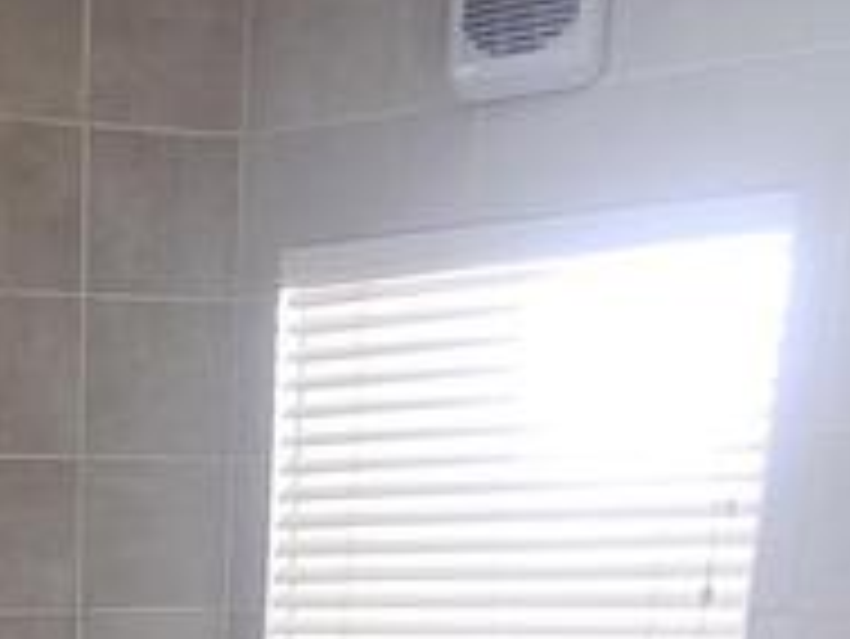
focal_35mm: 55
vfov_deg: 22.3
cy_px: 936
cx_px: -49
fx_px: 1351
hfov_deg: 31.6
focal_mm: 1.74
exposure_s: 1/50
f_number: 2.2
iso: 100
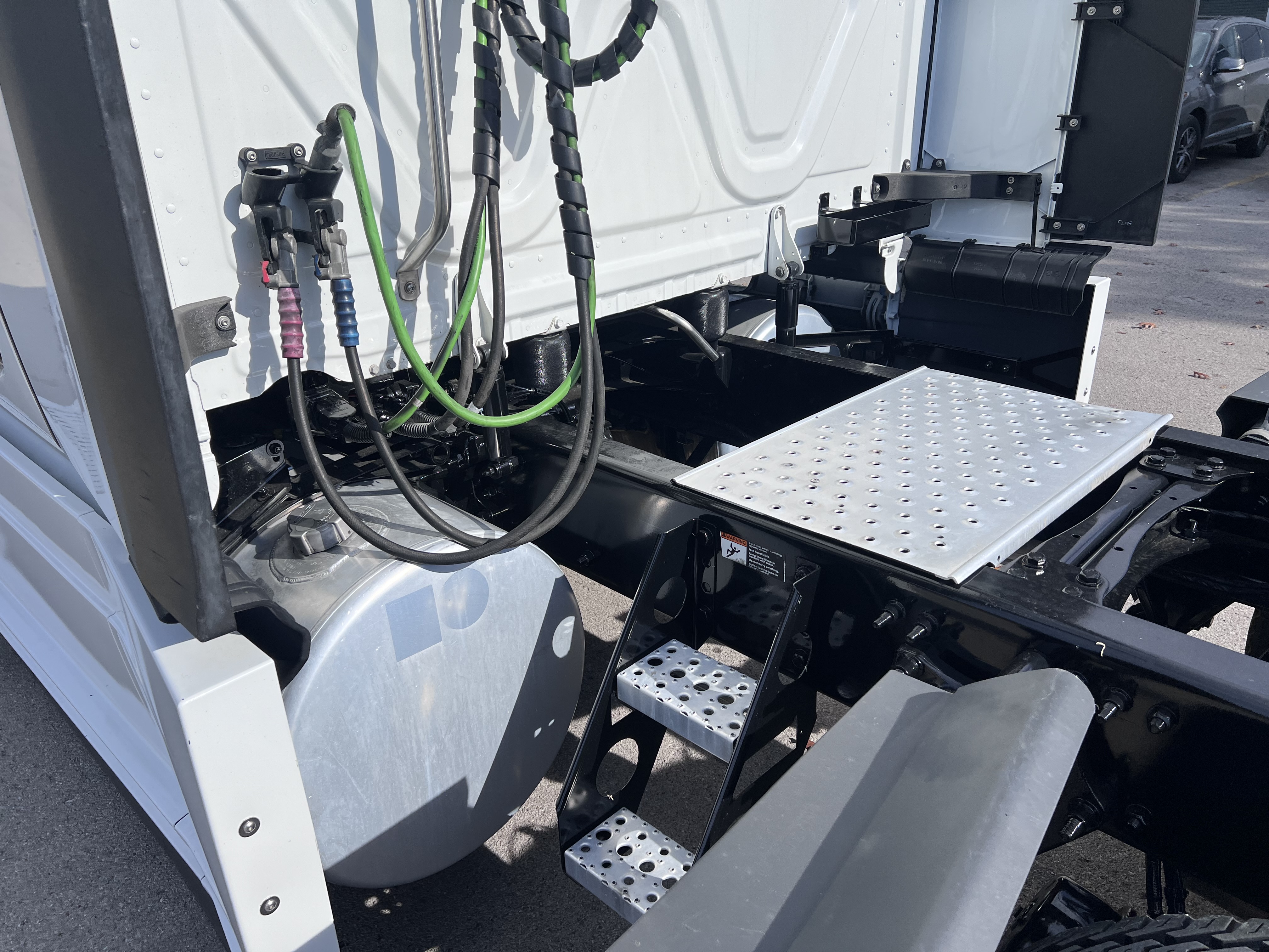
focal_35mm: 26
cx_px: 634
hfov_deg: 67.3
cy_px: 476
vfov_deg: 53.1
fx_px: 953
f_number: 1.5
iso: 50
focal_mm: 5.7
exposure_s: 1/5882
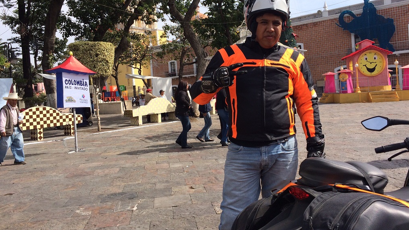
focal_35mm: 32
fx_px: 347
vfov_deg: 36.6
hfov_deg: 61.0
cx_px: 206
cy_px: 95
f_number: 2.2
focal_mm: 4.15
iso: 32
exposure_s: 1/1642
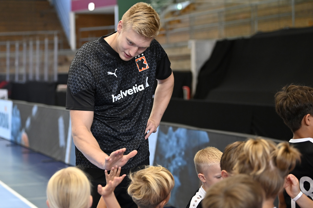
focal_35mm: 70
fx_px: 609
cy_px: 104
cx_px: 156
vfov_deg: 19.5
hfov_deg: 28.8
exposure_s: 1/640
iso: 2500
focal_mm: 70
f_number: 3.2
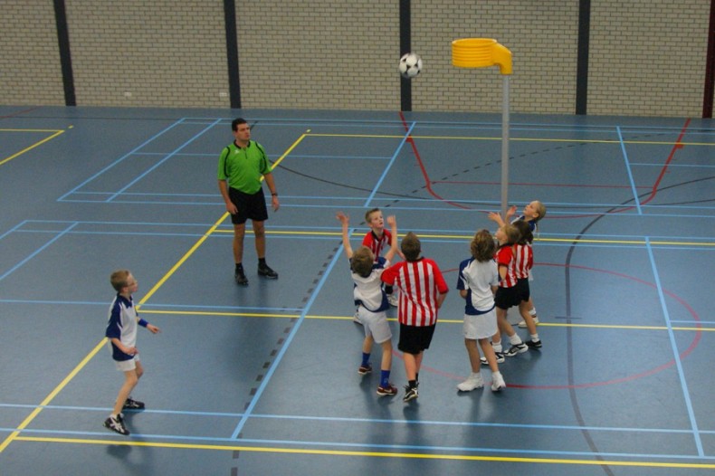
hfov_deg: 57.2
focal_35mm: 33
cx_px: 358
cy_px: 238
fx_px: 655
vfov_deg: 39.9
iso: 800
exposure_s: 1/100
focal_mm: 22
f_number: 5.6
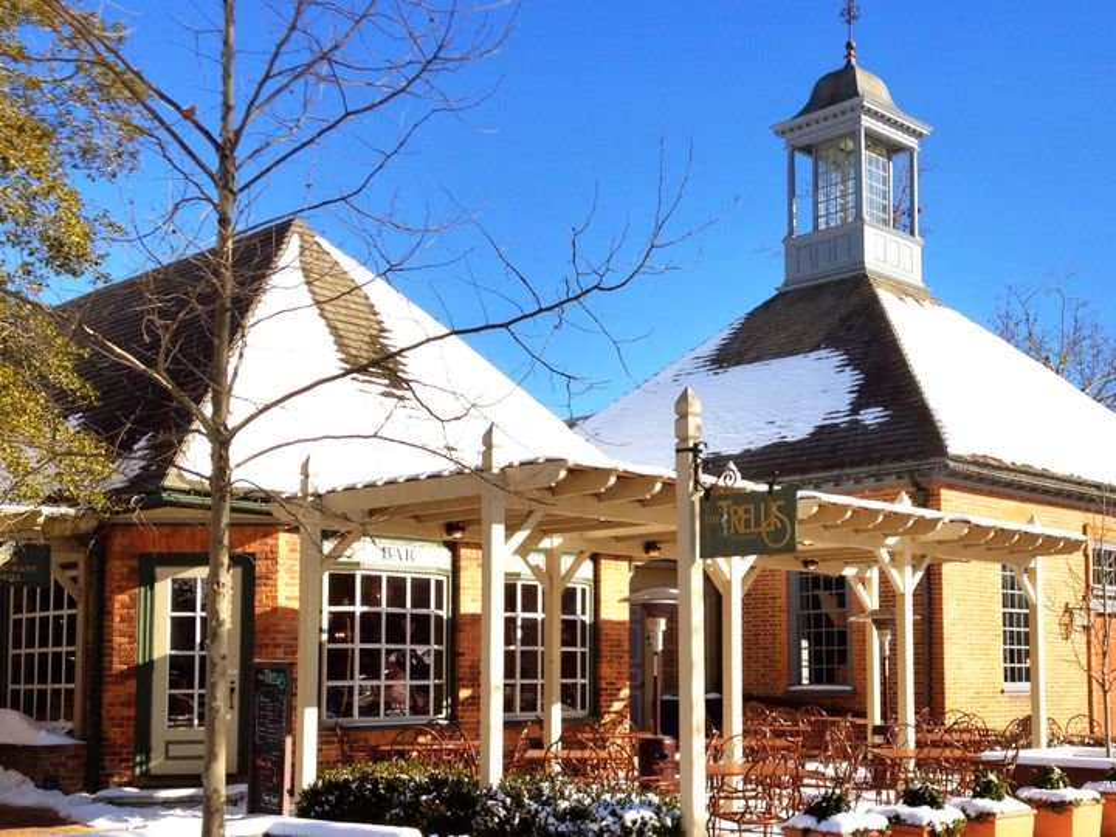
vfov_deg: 40.7
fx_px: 1128
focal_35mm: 35
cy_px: 418
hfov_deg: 52.6
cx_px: 558
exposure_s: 1/1255
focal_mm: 4.28
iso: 50
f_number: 2.4
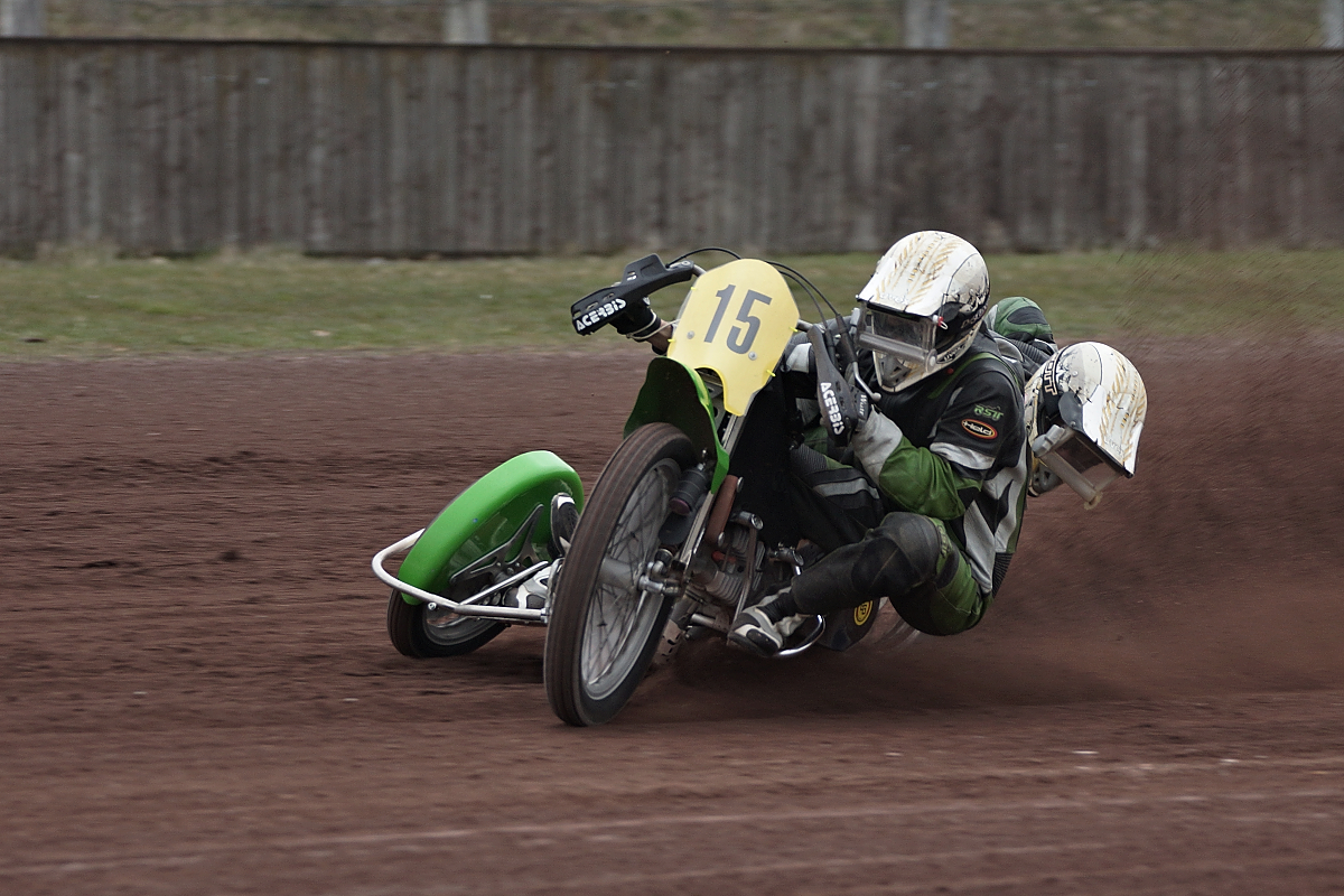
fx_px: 11199
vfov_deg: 4.6
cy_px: 448
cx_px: 672
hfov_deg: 6.9
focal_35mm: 300
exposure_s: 1/640
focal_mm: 200
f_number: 5
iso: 400
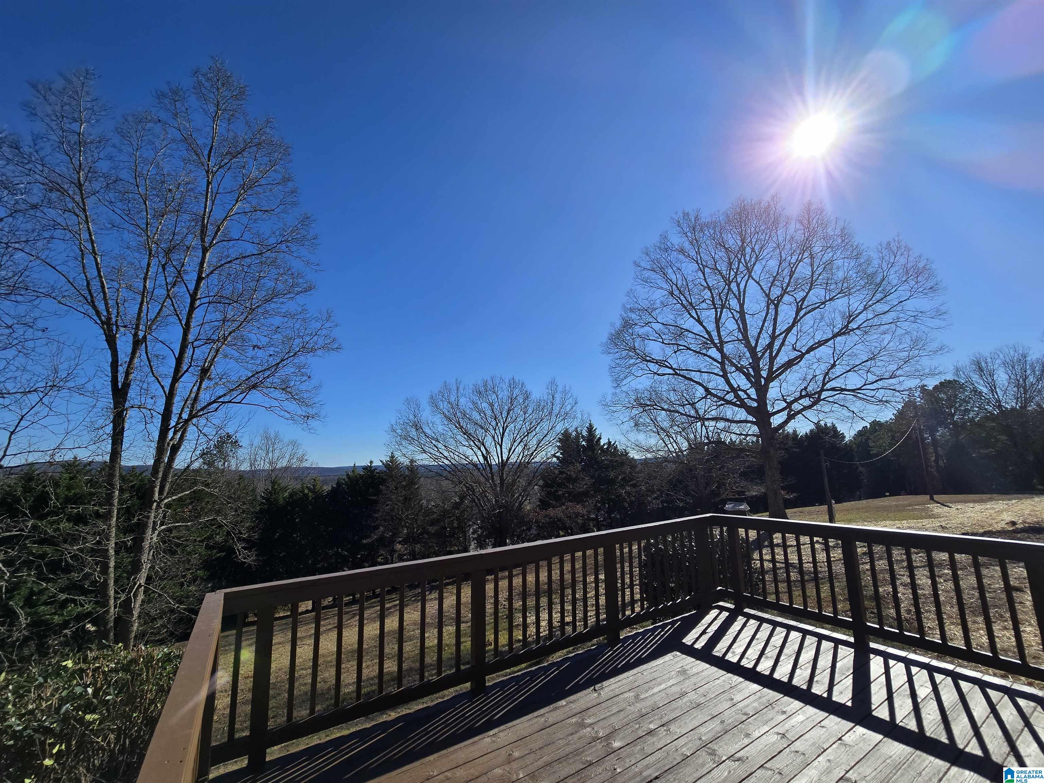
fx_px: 392
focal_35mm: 13
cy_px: 392
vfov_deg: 89.9
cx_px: 522
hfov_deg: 106.2
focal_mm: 2.2
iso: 50
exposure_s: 1/3727
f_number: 2.2
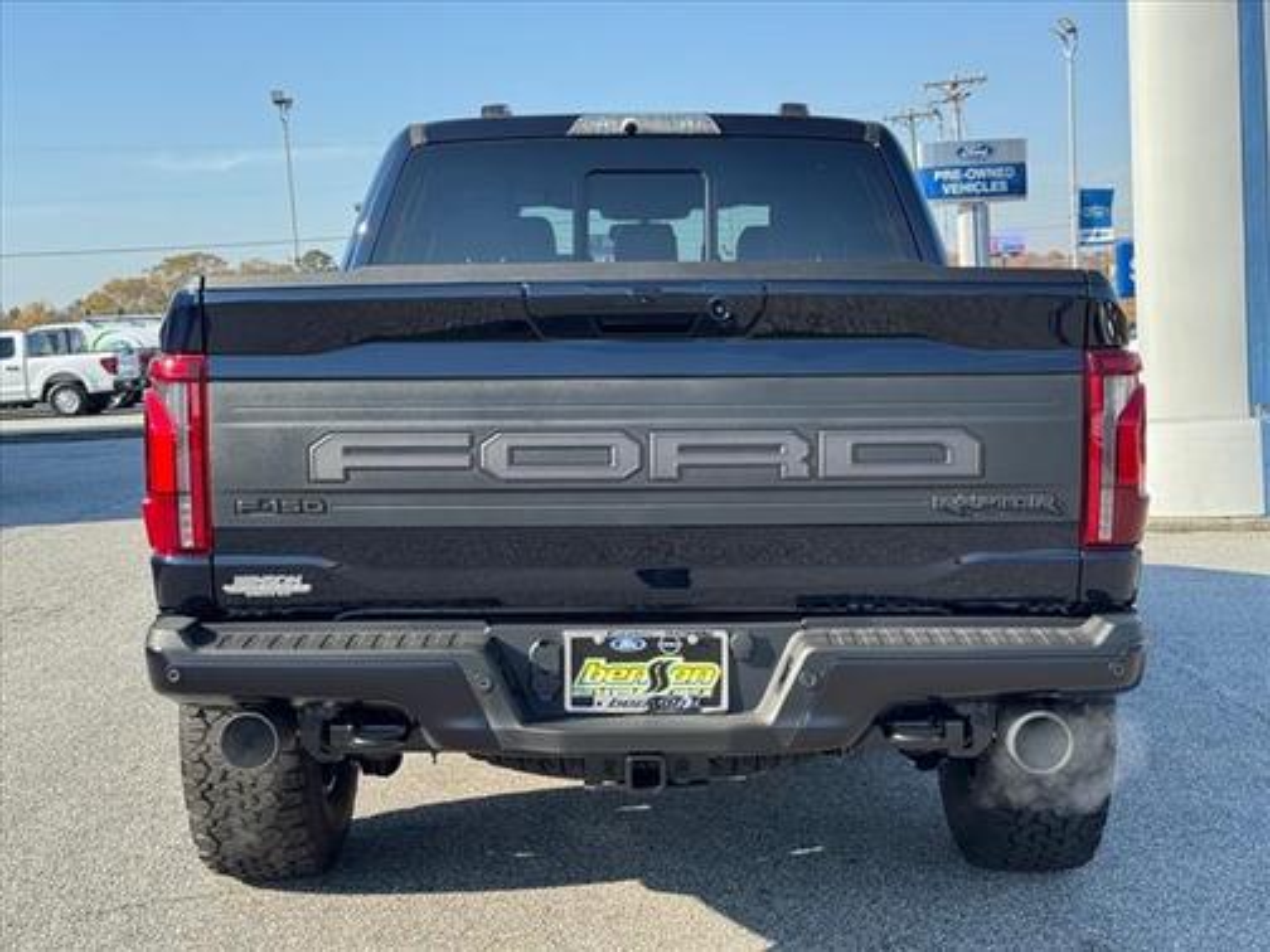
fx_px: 1761
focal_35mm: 48
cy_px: 476
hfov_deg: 39.7
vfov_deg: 30.3
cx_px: 635
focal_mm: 6.76
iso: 64
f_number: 1.78
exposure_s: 1/1287
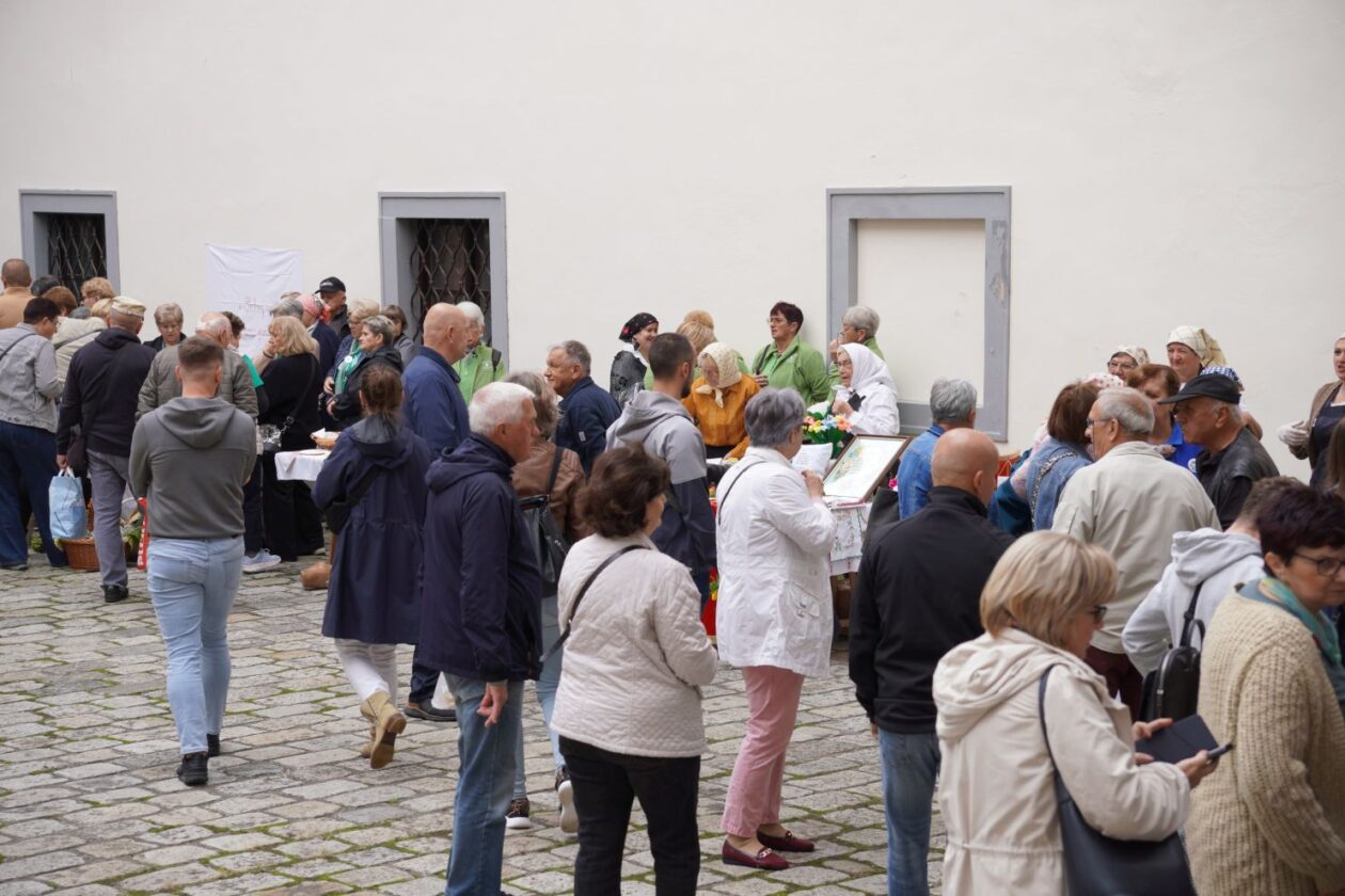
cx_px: 672
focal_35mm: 75
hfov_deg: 27.0
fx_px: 2802
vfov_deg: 18.2
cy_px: 448
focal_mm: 50
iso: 100
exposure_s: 1/160
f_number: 4
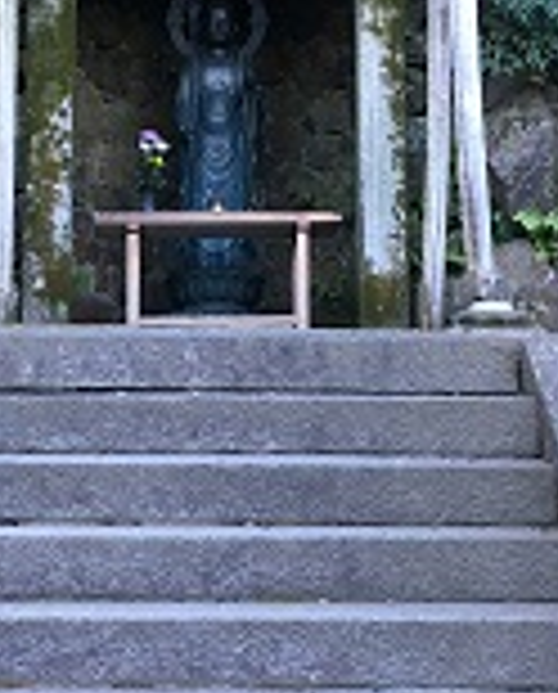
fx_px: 1809
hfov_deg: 17.5
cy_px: 356
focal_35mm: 88
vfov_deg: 21.7
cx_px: 198
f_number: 2.2
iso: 40
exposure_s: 1/30
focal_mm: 4.15
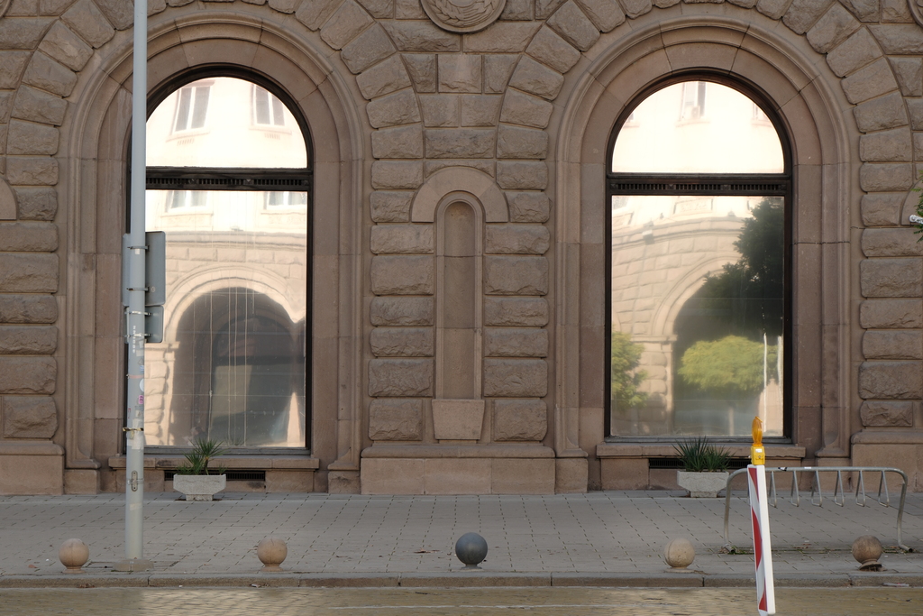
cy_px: 308
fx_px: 2692
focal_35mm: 105
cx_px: 462
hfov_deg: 19.5
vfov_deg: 13.0
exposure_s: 1/105
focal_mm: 70
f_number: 8
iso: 160
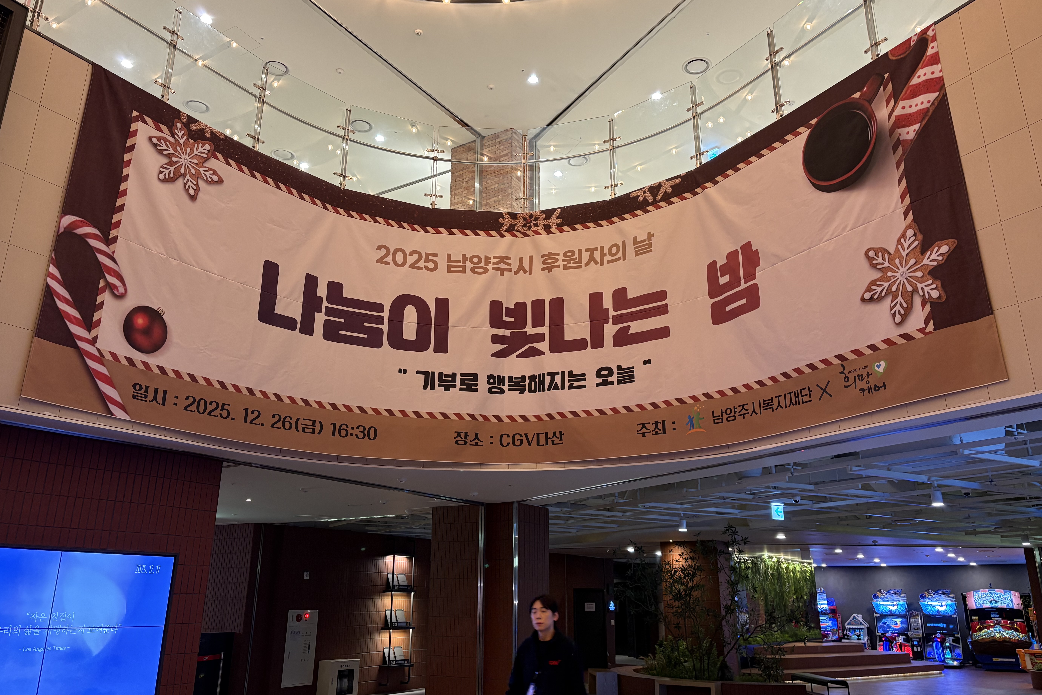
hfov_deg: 65.5
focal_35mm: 28
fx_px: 810
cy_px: 317
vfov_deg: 46.4
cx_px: 509
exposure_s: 1/60
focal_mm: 5.96
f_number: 1.6
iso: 200
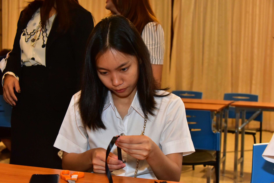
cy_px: 92
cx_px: 137
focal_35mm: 58
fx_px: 442
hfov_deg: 34.5
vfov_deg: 23.4
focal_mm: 58
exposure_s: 1/100
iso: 8000
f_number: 6.3
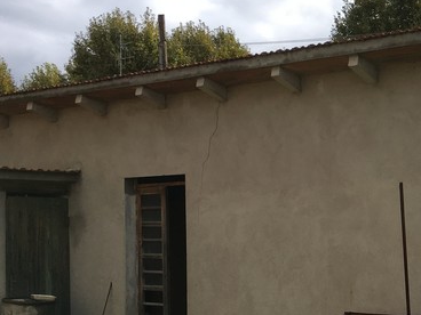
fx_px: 766
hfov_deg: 28.5
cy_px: 240
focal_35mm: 63
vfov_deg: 23.0
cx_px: 439
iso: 25
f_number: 2.2
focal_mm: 4.15
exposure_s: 1/620
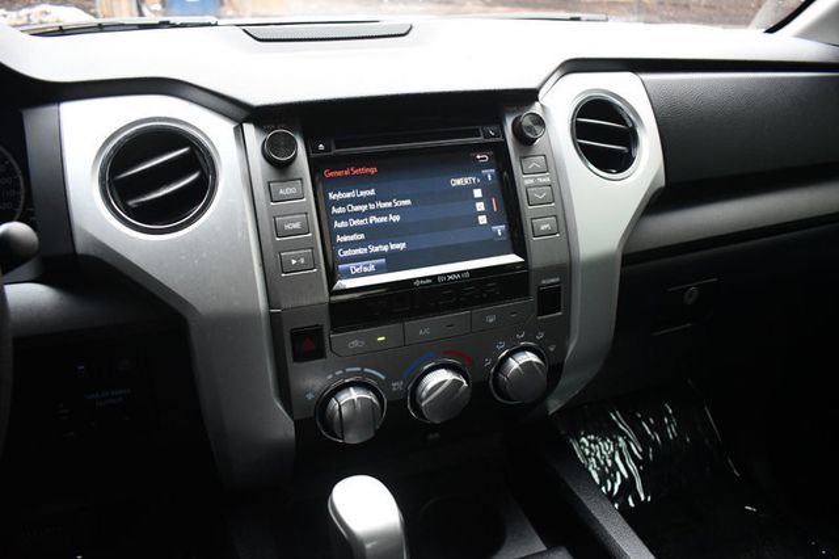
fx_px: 629
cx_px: 420
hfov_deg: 67.4
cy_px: 280
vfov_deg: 47.9
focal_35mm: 27
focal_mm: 18
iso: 2800
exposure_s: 1/125
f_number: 3.5
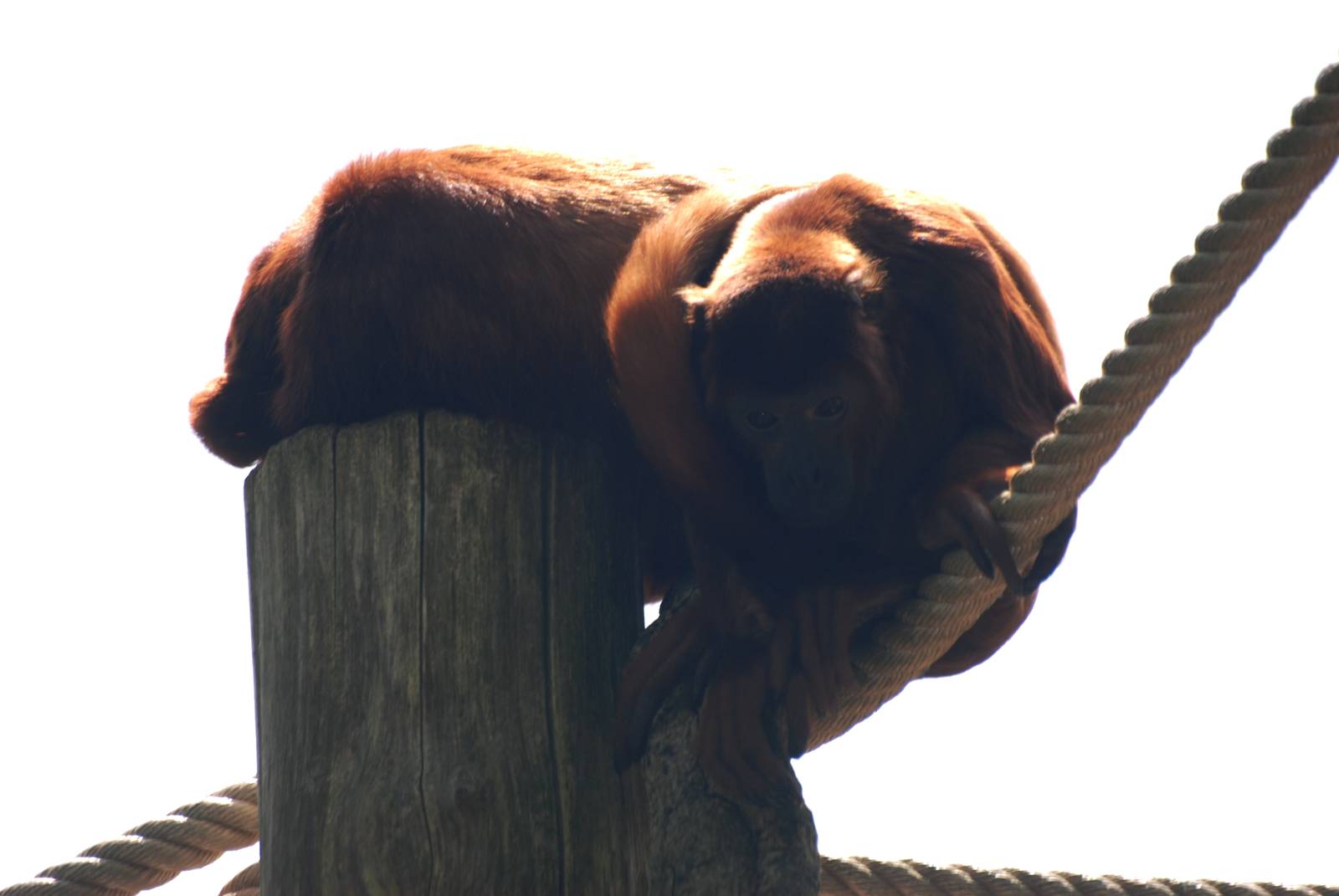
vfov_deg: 3.1
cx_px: 670
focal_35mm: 450
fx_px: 16757
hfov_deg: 4.6
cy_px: 448
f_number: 5.6
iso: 100
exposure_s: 1/125
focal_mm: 300
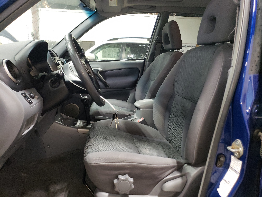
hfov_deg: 67.3
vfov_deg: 53.1
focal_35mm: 26
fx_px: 197
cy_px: 98
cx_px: 131
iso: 334
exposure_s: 1/60.2
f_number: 1.5
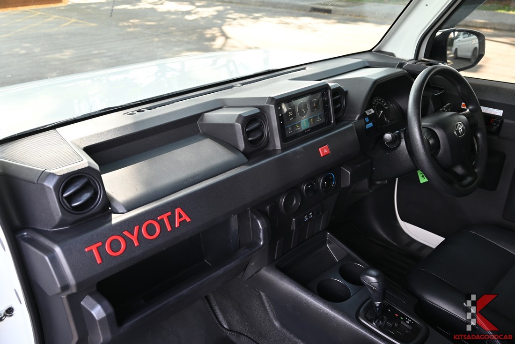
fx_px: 429
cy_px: 172
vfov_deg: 43.6
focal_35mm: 30
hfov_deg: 61.9
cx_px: 258
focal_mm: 30
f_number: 5.6
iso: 200
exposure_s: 1/30
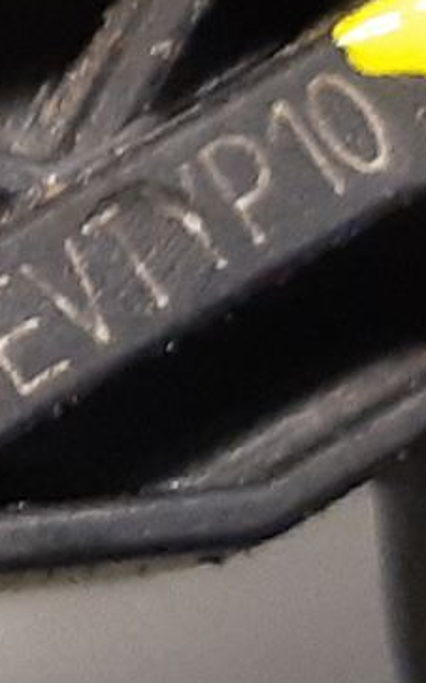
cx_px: -1129
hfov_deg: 6.9
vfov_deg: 13.4
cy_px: 191
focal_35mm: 156
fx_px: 2900
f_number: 1.7
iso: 250
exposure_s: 1/50
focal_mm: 3.93
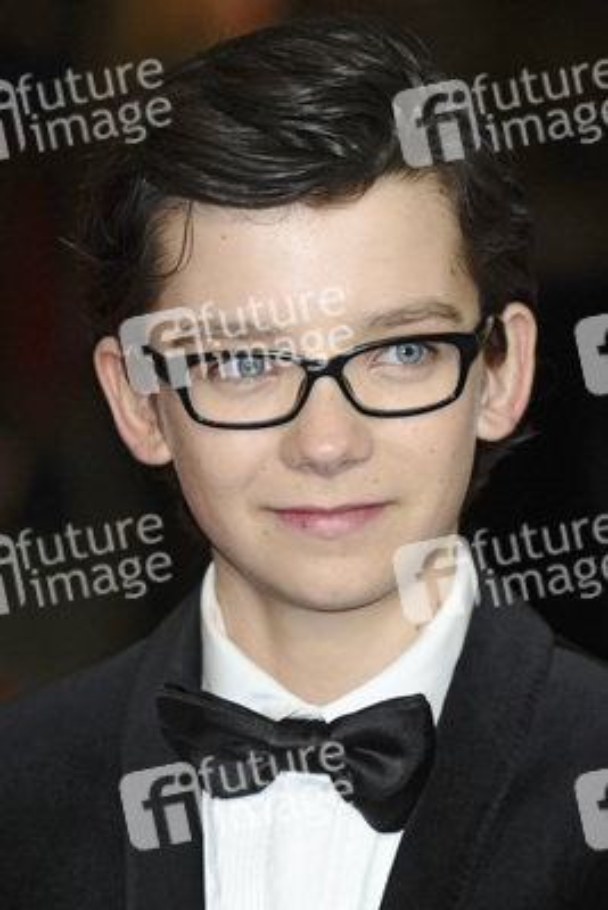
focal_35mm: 248
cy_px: 455
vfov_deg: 8.3
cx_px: 304
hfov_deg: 5.6
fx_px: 6264
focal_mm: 165
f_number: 4.5
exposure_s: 1/250
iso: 320
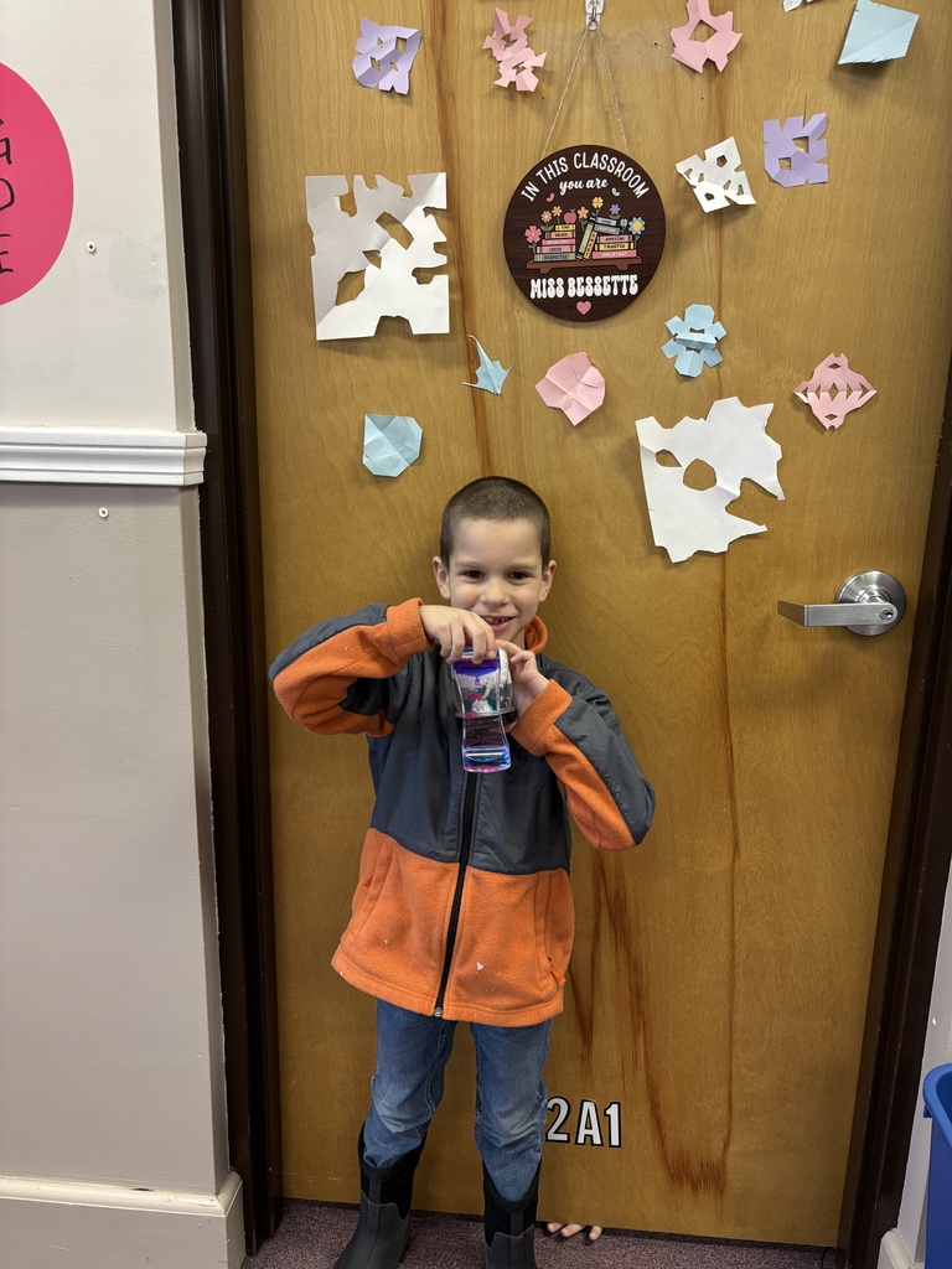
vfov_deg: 67.3
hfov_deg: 53.1
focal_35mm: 26
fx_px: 953
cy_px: 634
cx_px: 476
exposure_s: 1/60
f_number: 1.6
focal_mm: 5.96
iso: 160
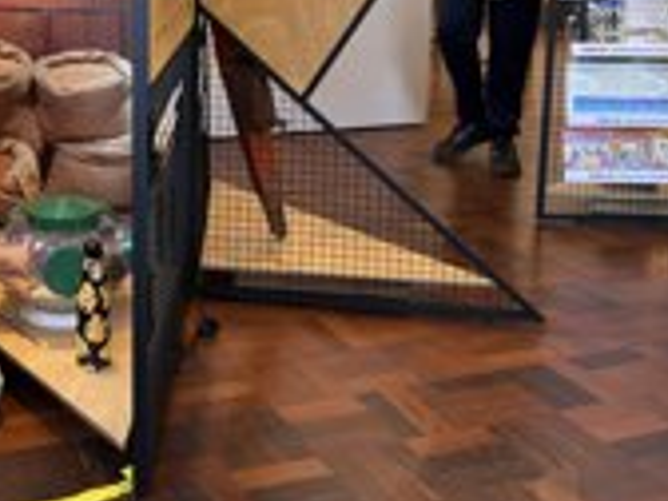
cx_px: 105
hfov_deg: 36.5
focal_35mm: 50
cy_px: 36
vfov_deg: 27.9
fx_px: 965
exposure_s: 1/60
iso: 160
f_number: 1.78
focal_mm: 6.76
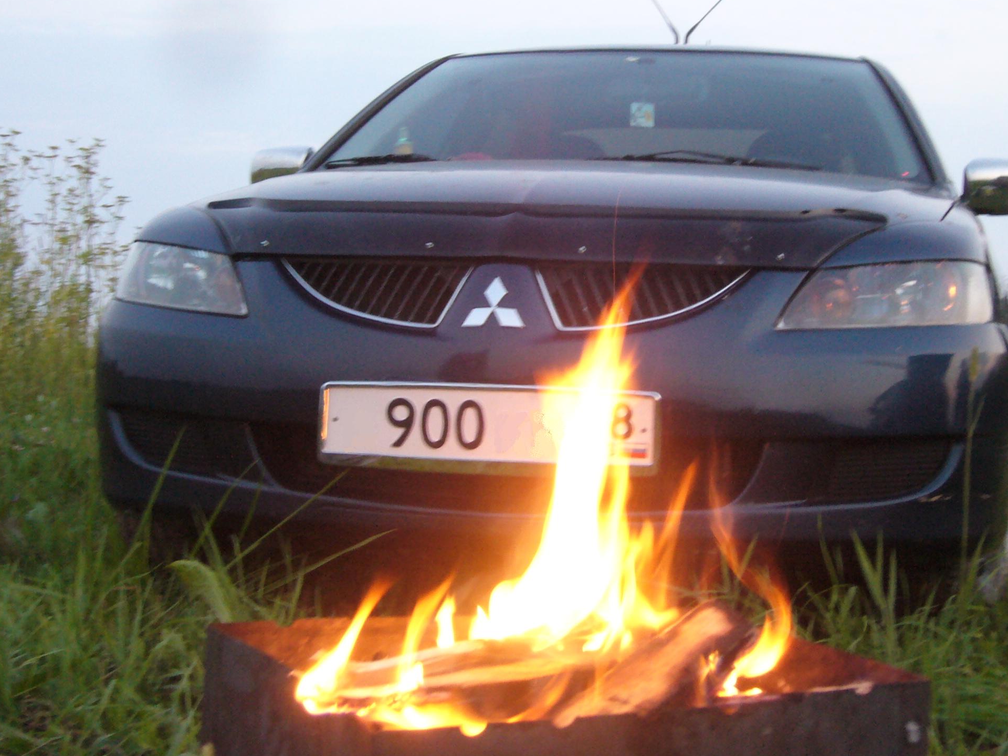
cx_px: 516
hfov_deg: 32.2
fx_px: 1747
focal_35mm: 60
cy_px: 270
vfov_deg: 24.3
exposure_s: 1/8
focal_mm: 7.5
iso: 200
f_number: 3.2
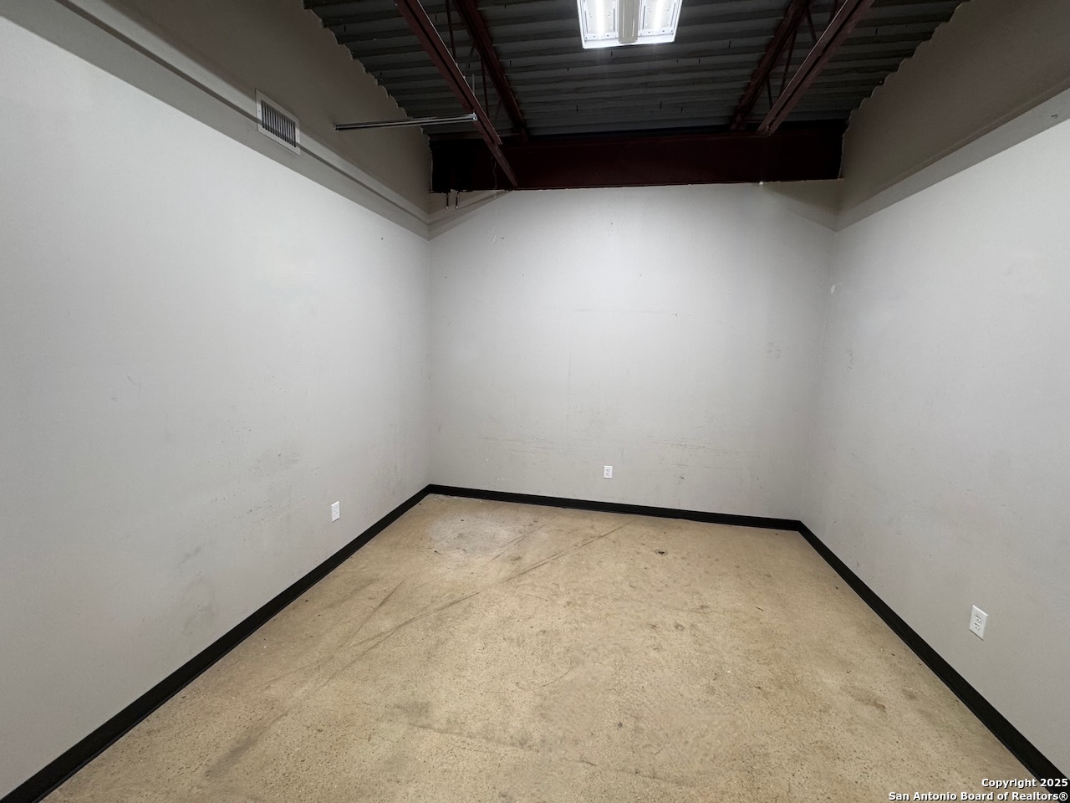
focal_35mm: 14
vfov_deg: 85.7
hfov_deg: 102.1
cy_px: 402
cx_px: 535
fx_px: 433
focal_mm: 2.22
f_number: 2.2
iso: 200
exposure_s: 1/120
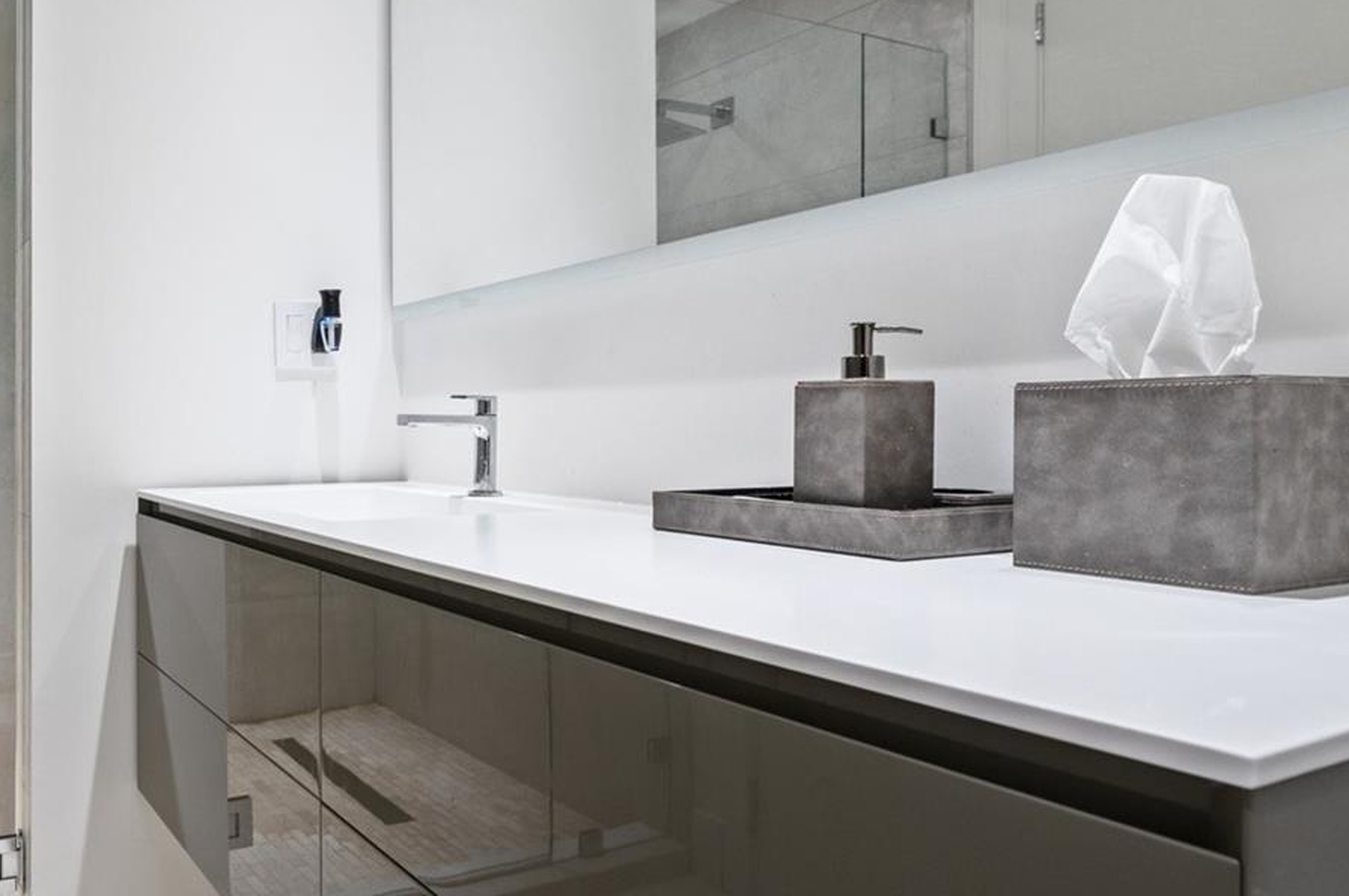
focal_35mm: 25
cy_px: 468
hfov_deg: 65.3
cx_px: 276
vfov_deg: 51.1
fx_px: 936
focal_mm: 14
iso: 200
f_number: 8
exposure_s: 1/2.5
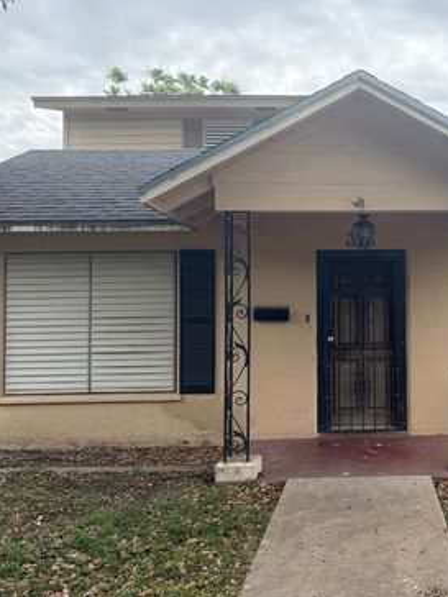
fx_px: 569
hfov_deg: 40.5
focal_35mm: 33
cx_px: 381
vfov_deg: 55.4
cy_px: 294
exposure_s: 1/2299
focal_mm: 6.76
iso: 100
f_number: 1.78
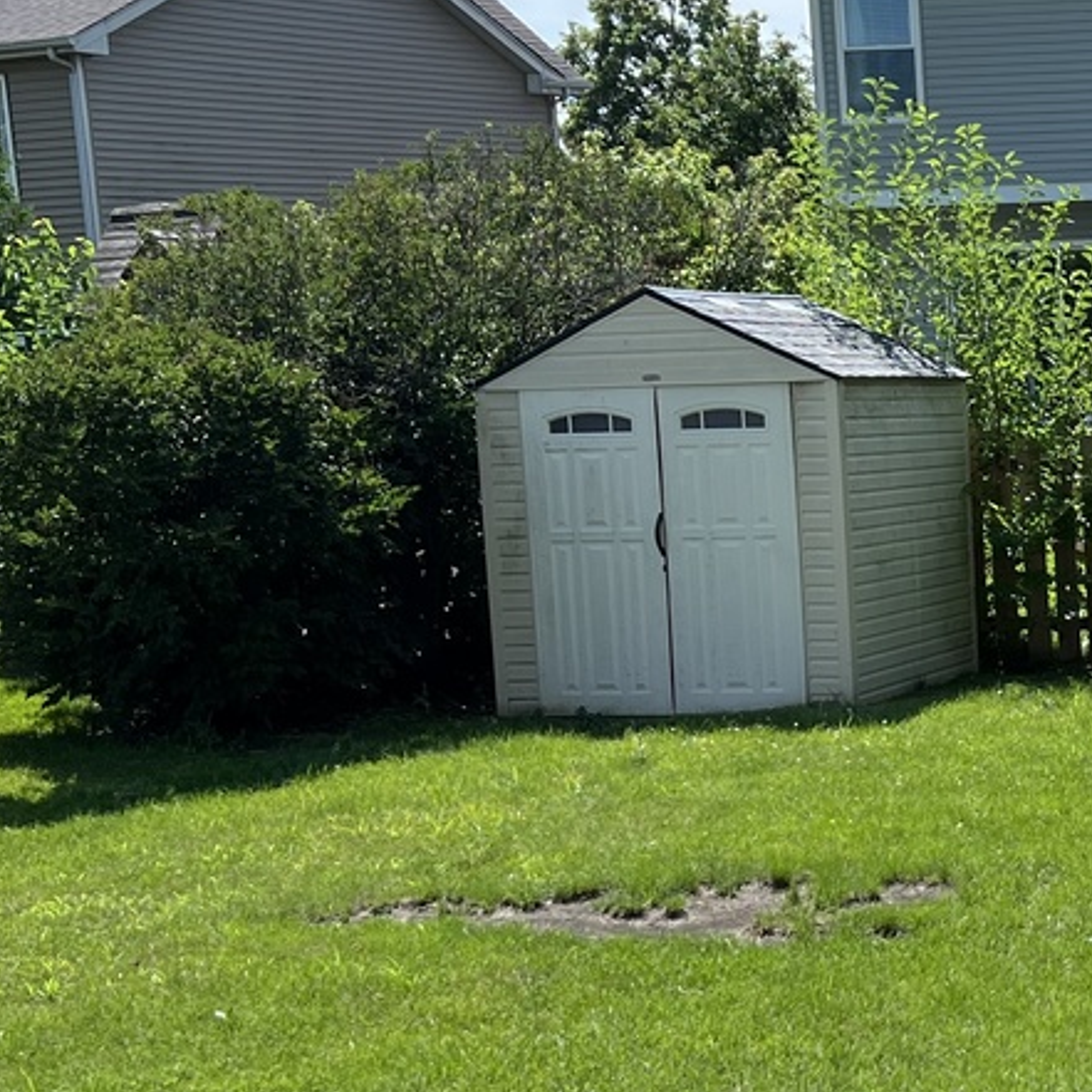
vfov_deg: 23.0
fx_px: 2677
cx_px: 1317
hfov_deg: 21.4
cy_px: 713
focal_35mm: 75
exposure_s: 1/2513
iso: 50
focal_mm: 5.7
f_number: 1.5
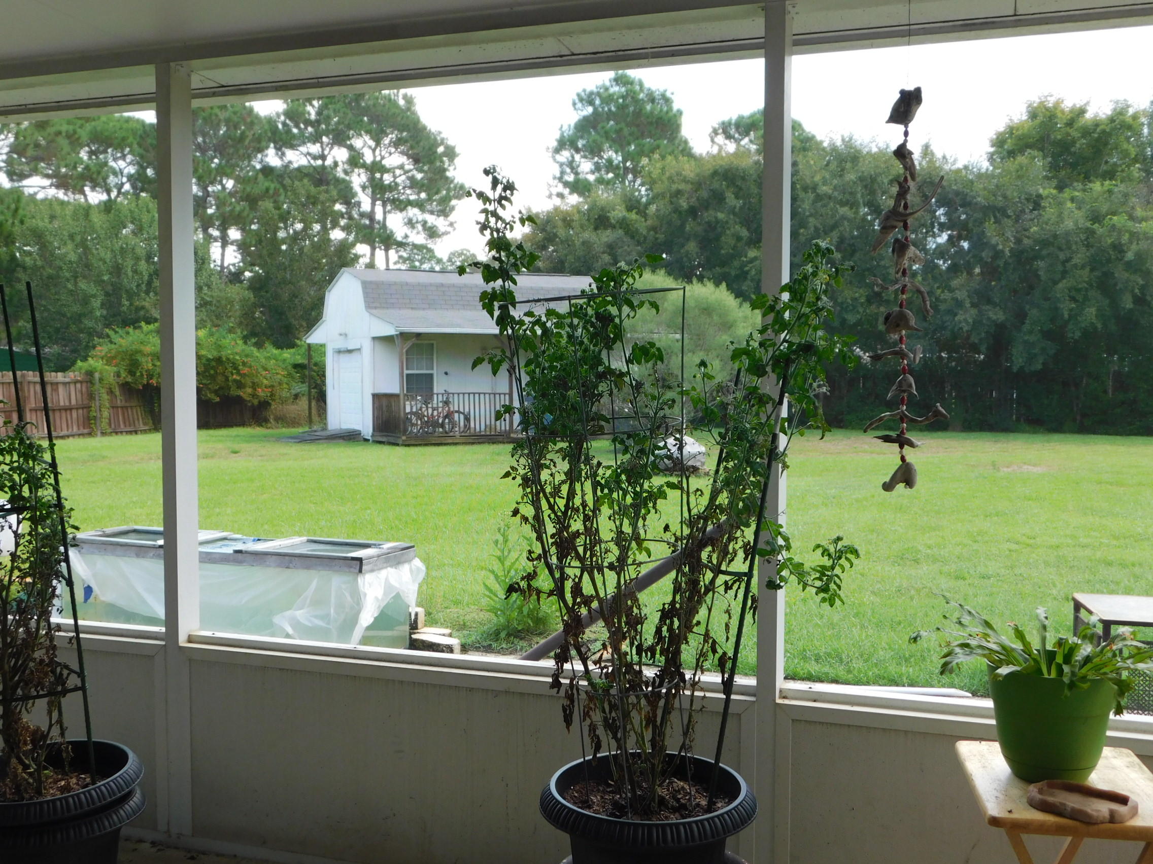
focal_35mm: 36
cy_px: 432
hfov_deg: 51.4
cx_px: 576
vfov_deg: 39.7
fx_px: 1199
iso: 125
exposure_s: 1/125
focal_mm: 6.3
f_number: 3.5
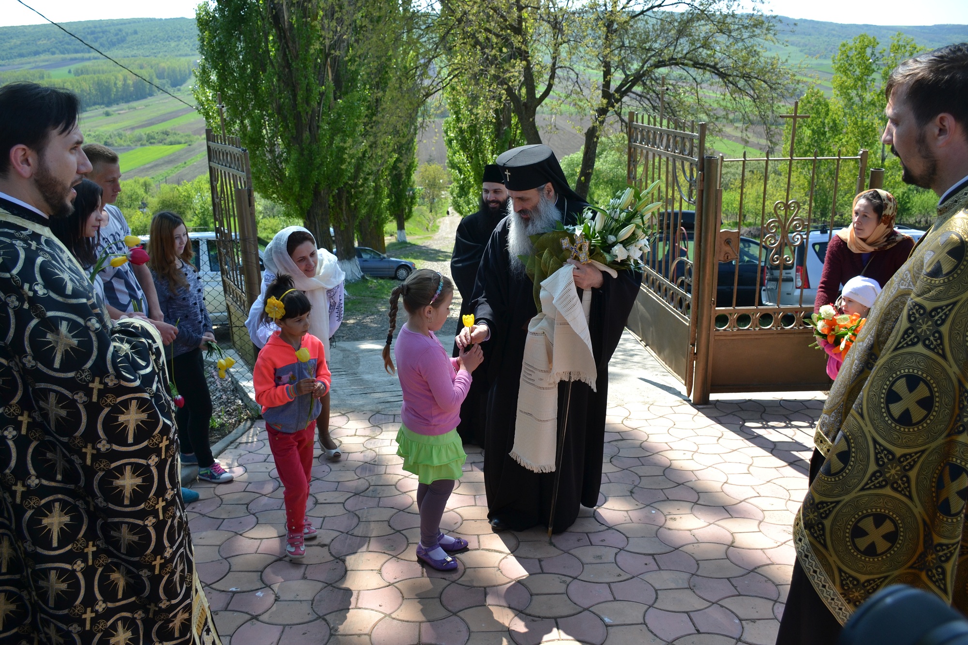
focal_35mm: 27
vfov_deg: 47.9
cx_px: 484
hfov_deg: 67.4
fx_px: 726
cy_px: 322
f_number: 5.6
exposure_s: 1/500
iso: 200
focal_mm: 18
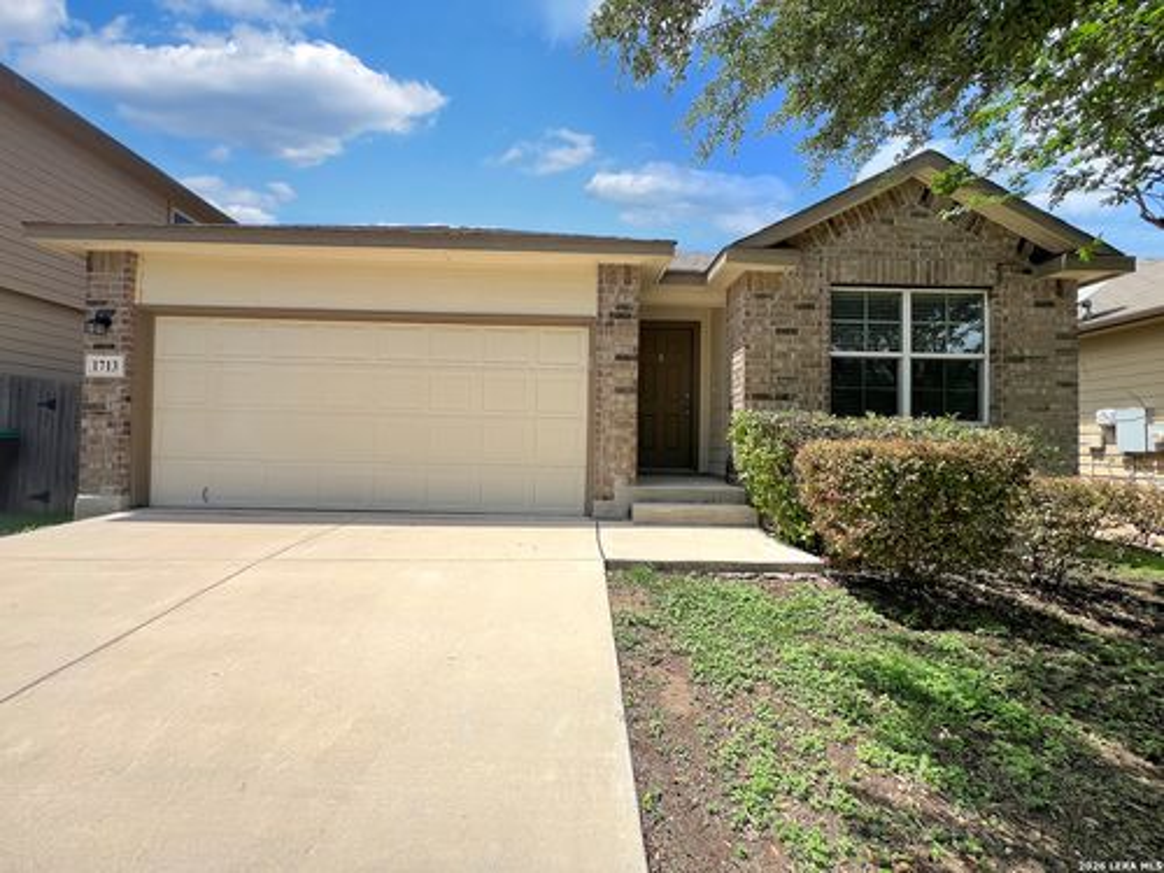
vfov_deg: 89.9
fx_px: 437
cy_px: 436
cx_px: 582
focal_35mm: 13
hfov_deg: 106.2
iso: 32
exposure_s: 1/2481
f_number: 1.8
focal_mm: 1.57
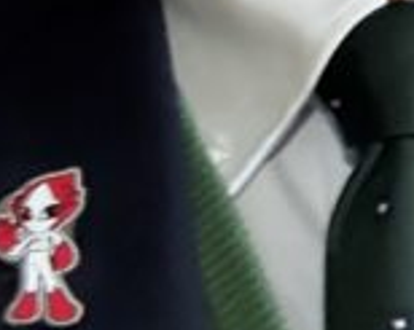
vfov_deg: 9.3
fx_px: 1825
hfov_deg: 10.8
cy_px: -461
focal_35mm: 149
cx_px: 1019
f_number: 1.9
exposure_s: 1/30
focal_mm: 2.69
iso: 400
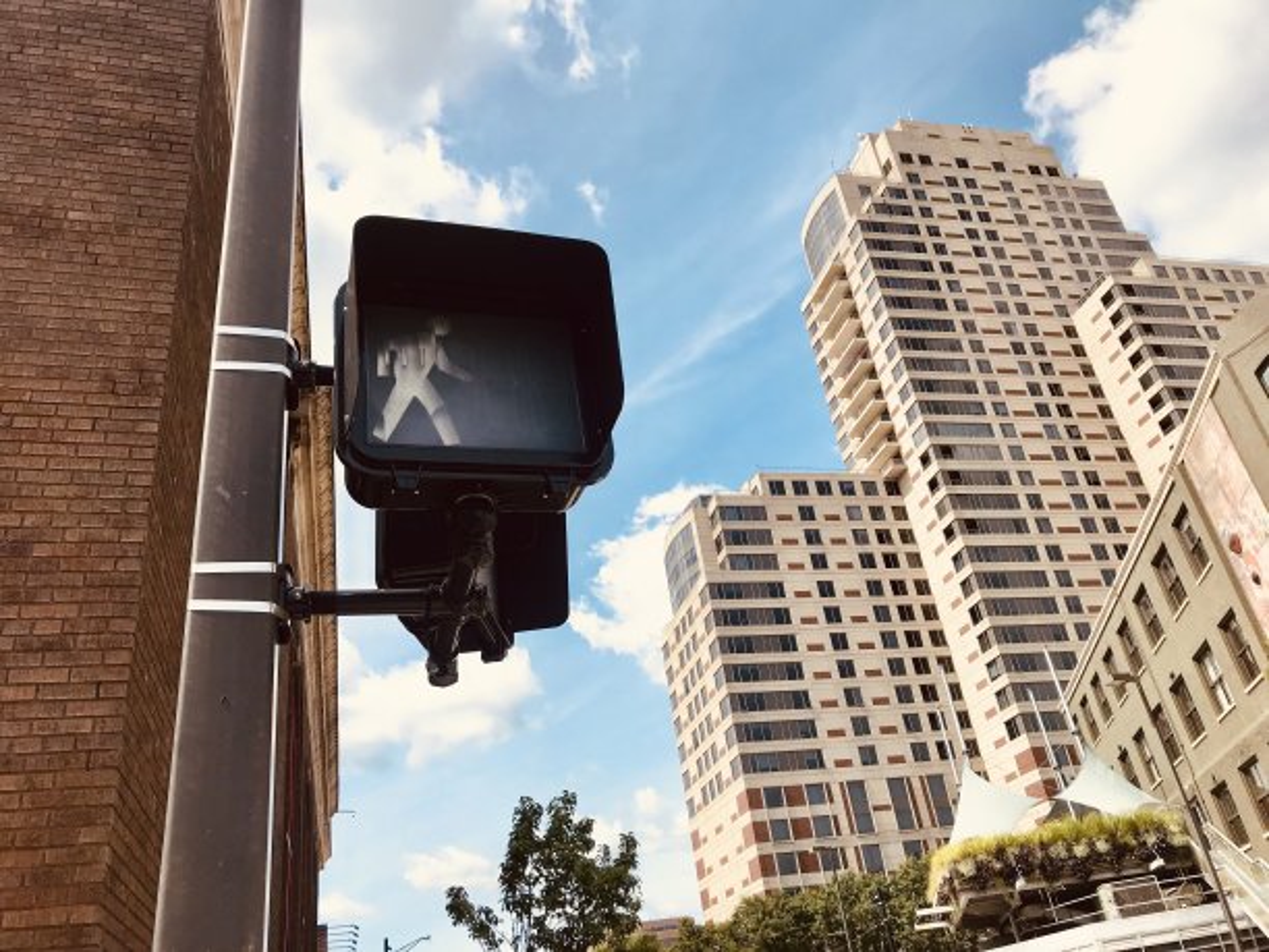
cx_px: 634
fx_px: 1026
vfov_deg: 49.7
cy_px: 476
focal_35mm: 28
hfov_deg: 63.4
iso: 20
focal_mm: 3.99
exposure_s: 1/2037
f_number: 1.8
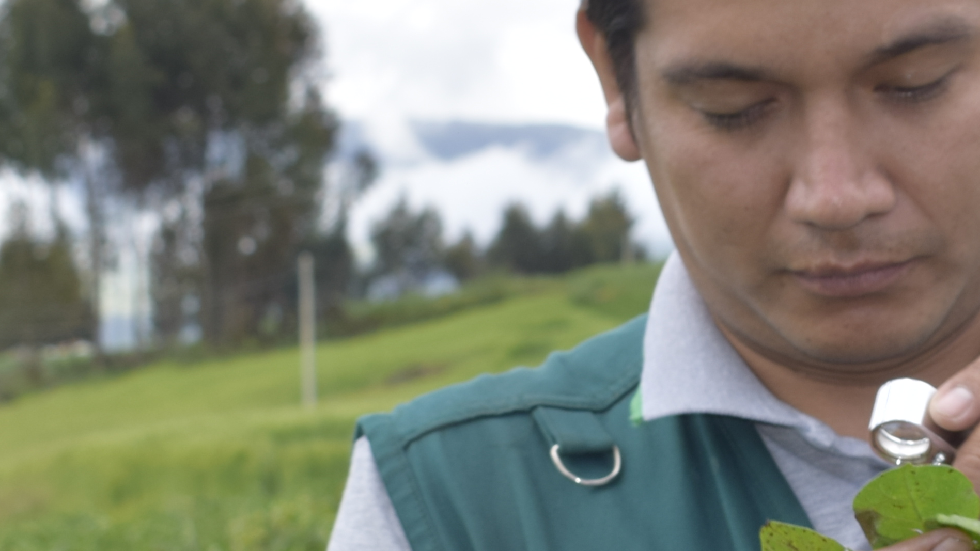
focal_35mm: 159
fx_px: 4132
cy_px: 670
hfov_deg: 13.4
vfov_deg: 7.6
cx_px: 817
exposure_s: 1/200
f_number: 7.1
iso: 100
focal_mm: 32
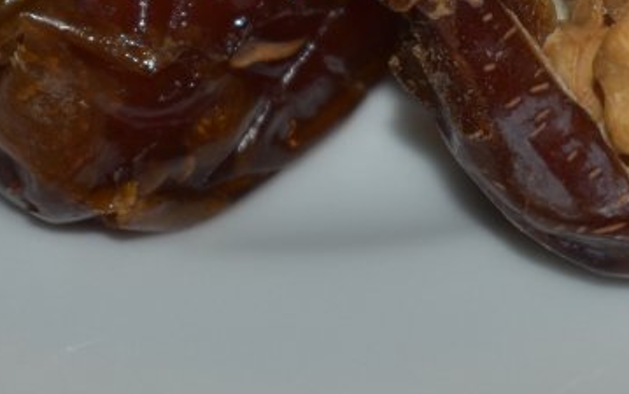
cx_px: 310
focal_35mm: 286
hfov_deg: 7.3
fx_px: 4907
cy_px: -461
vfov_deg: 4.5
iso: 100
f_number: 5
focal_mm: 42
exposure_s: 1/125
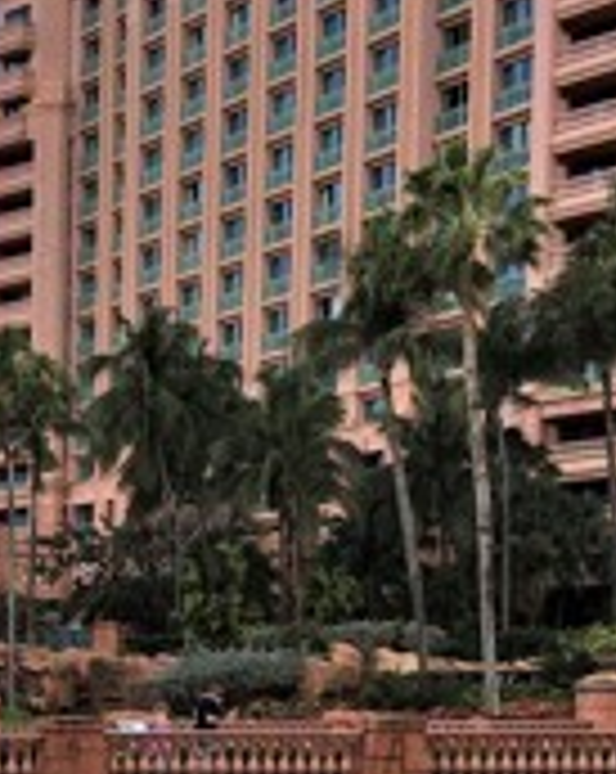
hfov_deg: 14.8
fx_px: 2262
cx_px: -184
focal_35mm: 99
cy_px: 824
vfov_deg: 18.7
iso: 25
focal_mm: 4.15
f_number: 2.2
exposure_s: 1/416
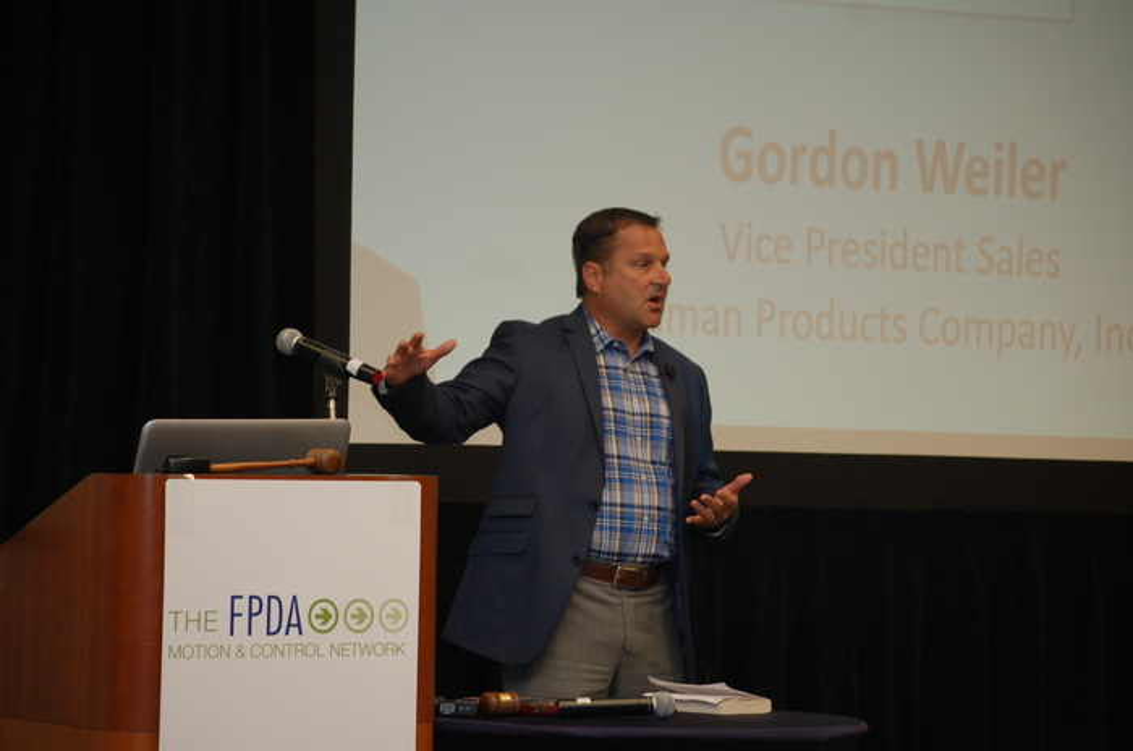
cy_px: 376
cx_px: 566
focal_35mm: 123
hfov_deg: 16.7
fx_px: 3864
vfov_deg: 11.1
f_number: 4.5
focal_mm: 82
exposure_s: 1/60
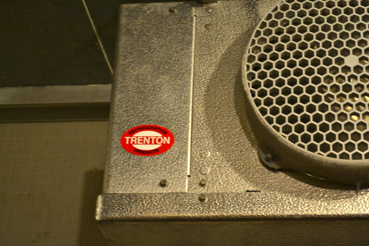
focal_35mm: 82
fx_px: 846
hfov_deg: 24.6
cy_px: 123
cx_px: 184
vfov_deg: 16.6
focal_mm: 55
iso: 640
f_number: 5.6
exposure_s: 1/10
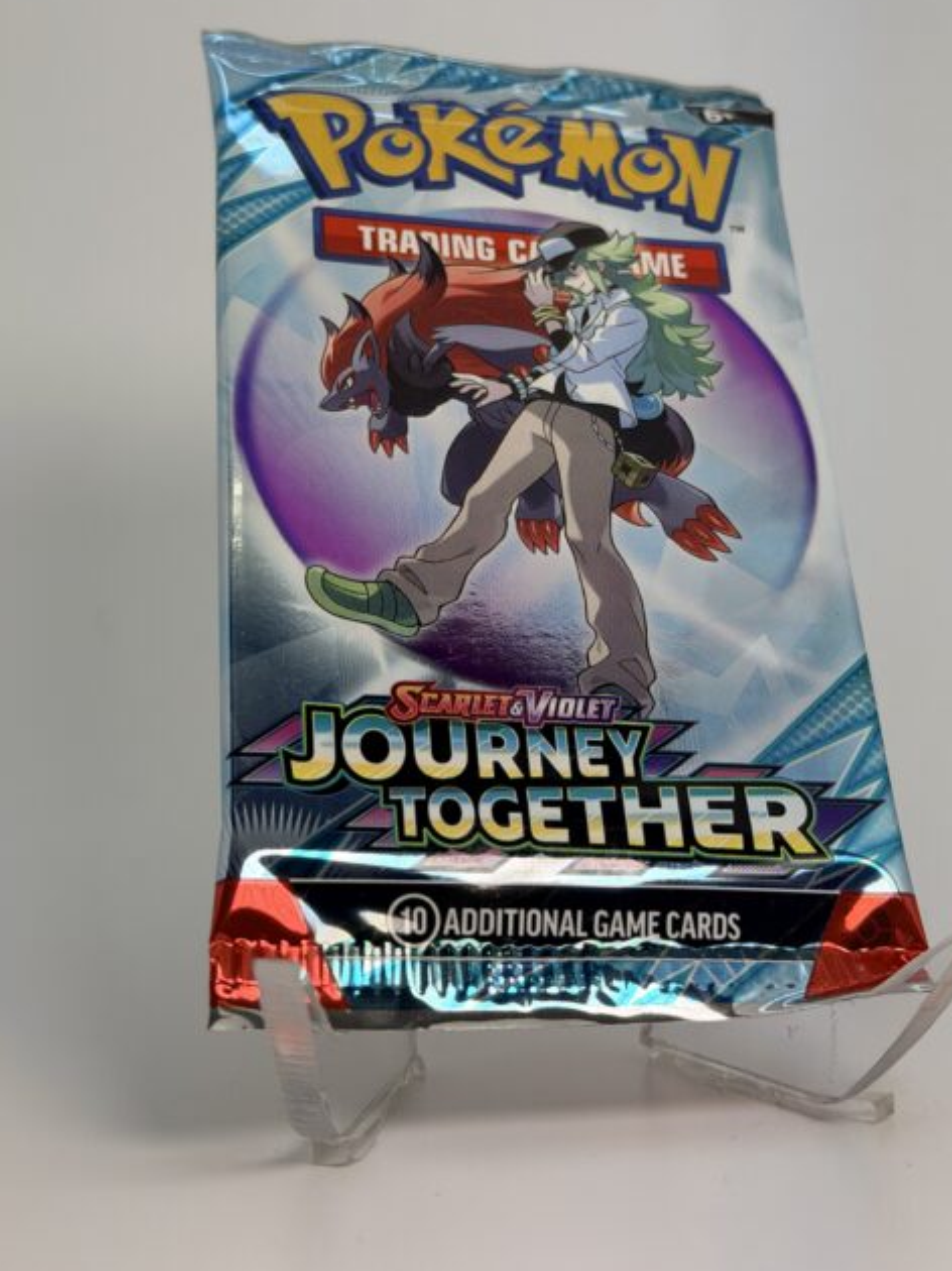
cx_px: 557
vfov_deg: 31.6
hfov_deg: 24.0
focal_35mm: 61
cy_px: 518
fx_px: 2238
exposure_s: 1/917
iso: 64
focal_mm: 6.76
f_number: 1.78
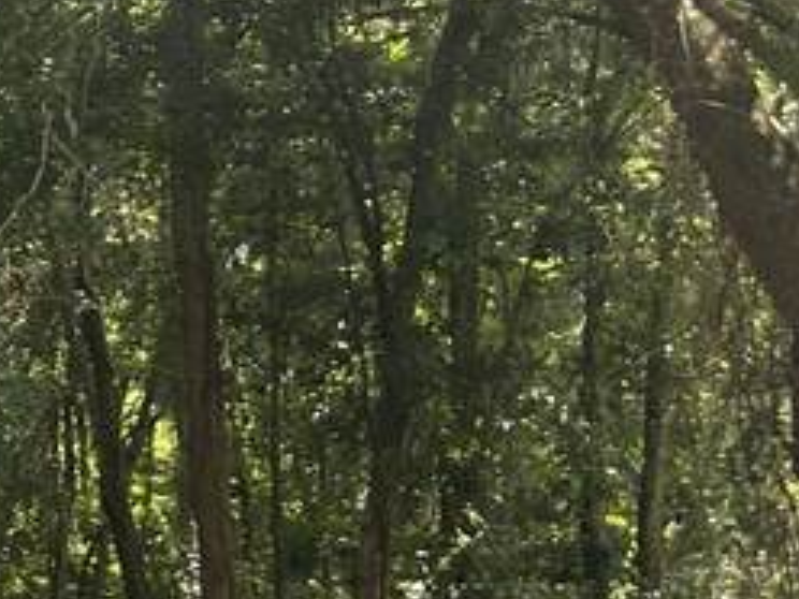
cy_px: 473
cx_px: -822
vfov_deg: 11.0
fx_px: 3093
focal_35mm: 134
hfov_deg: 12.8
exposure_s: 1/591
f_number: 1.5
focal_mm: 5.7
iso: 50
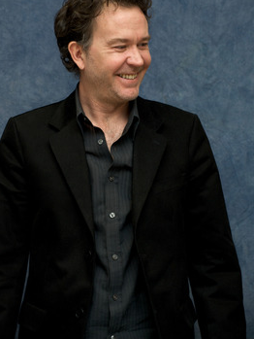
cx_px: 127
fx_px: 1183
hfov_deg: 12.3
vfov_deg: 16.3
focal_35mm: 121
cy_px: 146
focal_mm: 110
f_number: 6.3
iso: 400
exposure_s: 1/60
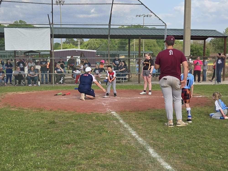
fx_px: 151
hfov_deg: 73.9
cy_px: 86
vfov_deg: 58.9
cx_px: 114
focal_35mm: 23
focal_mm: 5.4
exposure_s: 1/1304
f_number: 1.8
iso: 25
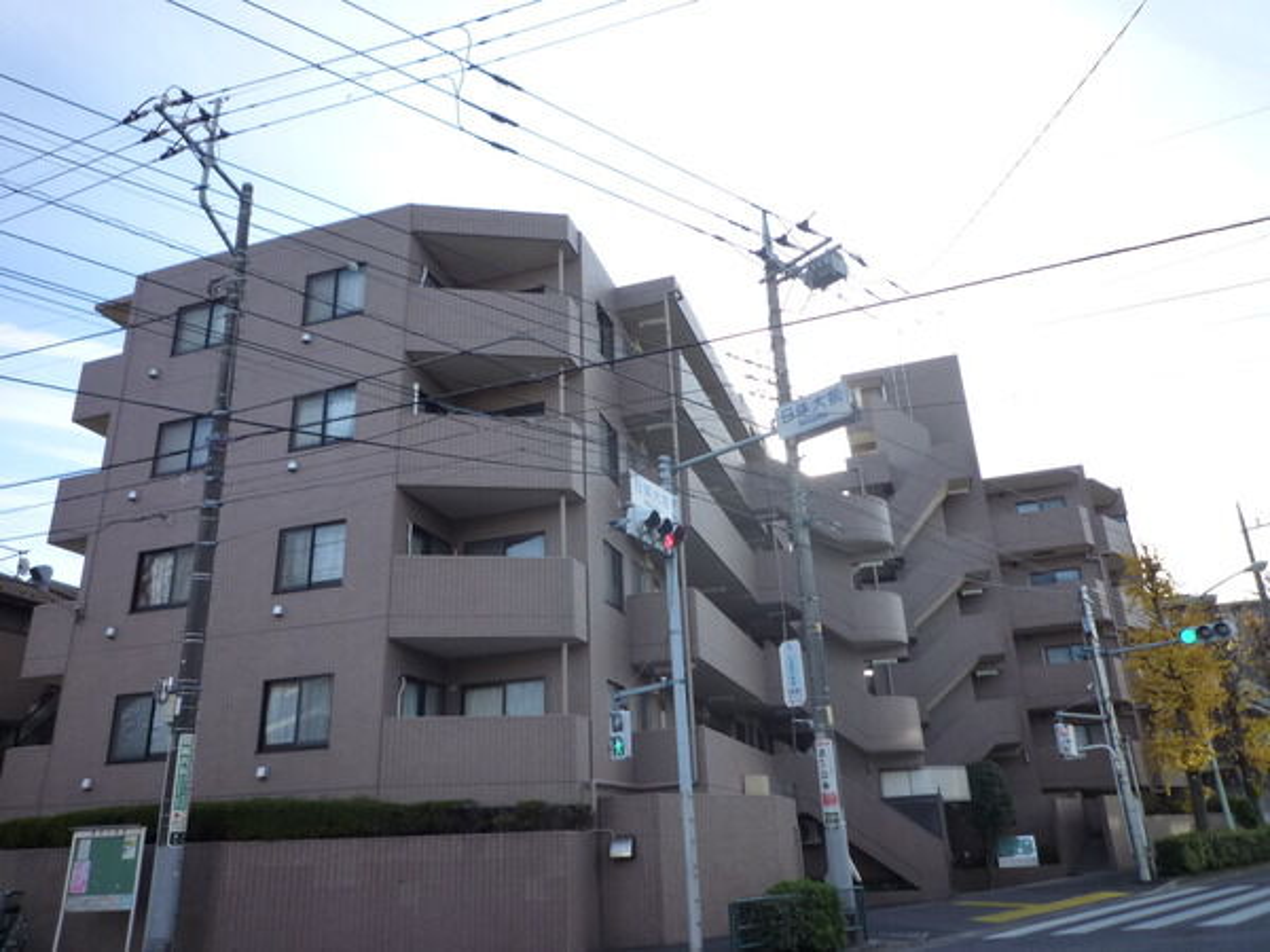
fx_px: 917
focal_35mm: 25
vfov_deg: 54.9
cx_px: 635
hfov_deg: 69.4
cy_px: 476
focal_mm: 4.4
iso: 125
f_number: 2.8
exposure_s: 1/320
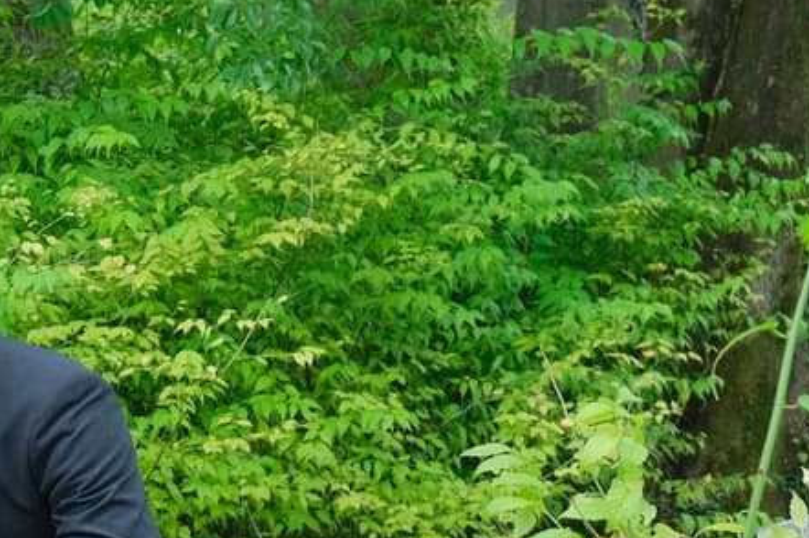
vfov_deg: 9.1
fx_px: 3368
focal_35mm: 150
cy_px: 468
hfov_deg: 13.0
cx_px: -368
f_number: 7.1
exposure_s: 1/100
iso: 800
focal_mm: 30.8
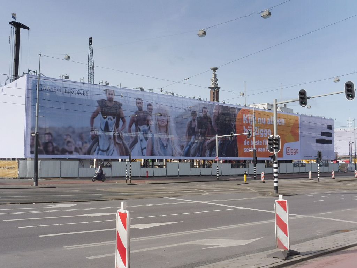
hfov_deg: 47.9
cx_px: 178
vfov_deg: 36.8
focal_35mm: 39
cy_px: 134
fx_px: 402
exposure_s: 1/640
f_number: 5
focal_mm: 6.9
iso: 100
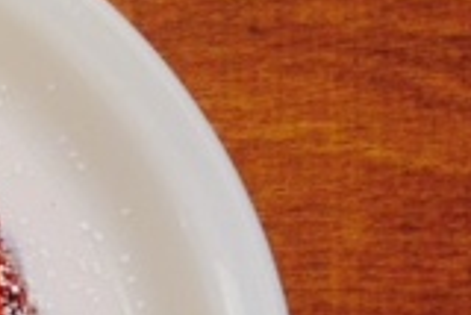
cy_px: 447
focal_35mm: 125
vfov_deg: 10.7
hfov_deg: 14.9
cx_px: -283
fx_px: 1637
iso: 50
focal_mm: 4.12
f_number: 2.4
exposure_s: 1/30
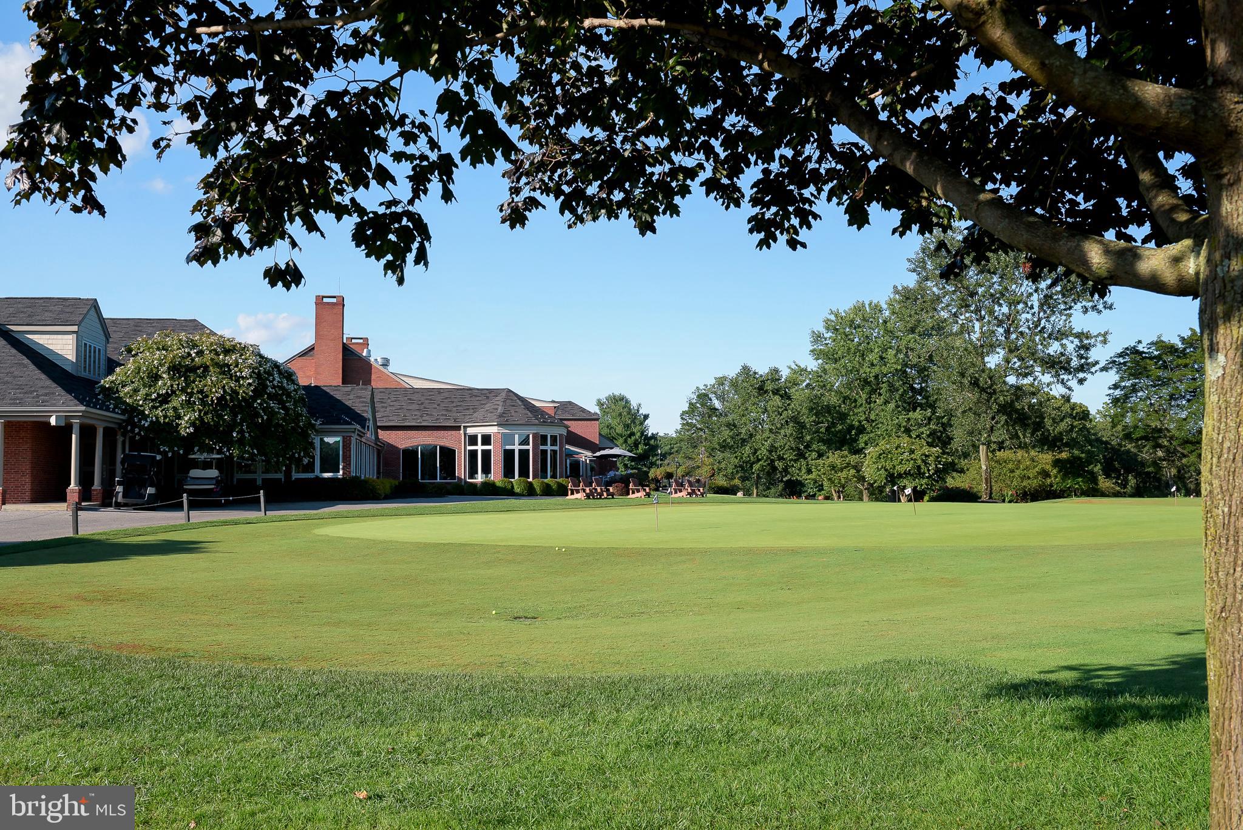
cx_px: 622
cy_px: 415
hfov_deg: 58.7
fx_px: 1105
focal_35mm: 32
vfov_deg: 41.1
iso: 800
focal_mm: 32
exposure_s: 1/250
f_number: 8
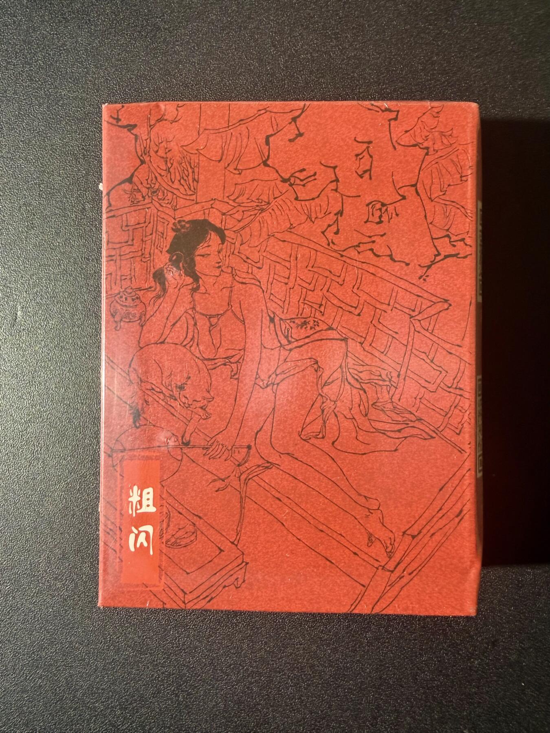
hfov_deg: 53.1
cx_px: 275
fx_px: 551
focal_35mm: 26
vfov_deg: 67.3
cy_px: 366
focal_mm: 2.22
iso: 125
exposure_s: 1/100
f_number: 2.2
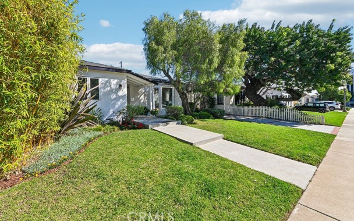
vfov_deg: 74.7
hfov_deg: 101.4
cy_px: 102
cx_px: 173
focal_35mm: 15
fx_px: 145
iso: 250
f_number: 25
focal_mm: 14
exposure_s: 1/30
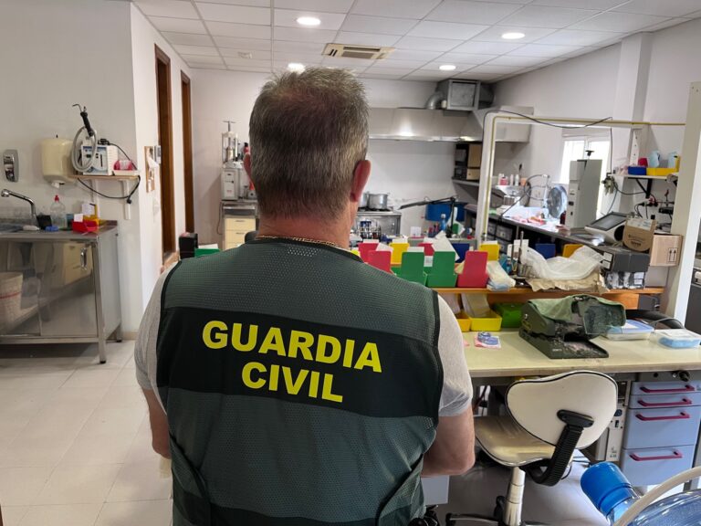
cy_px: 263
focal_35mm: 26
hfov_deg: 67.3
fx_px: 527
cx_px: 350
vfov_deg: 53.1
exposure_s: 1/50
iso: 100
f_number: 1.6
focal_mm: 5.1
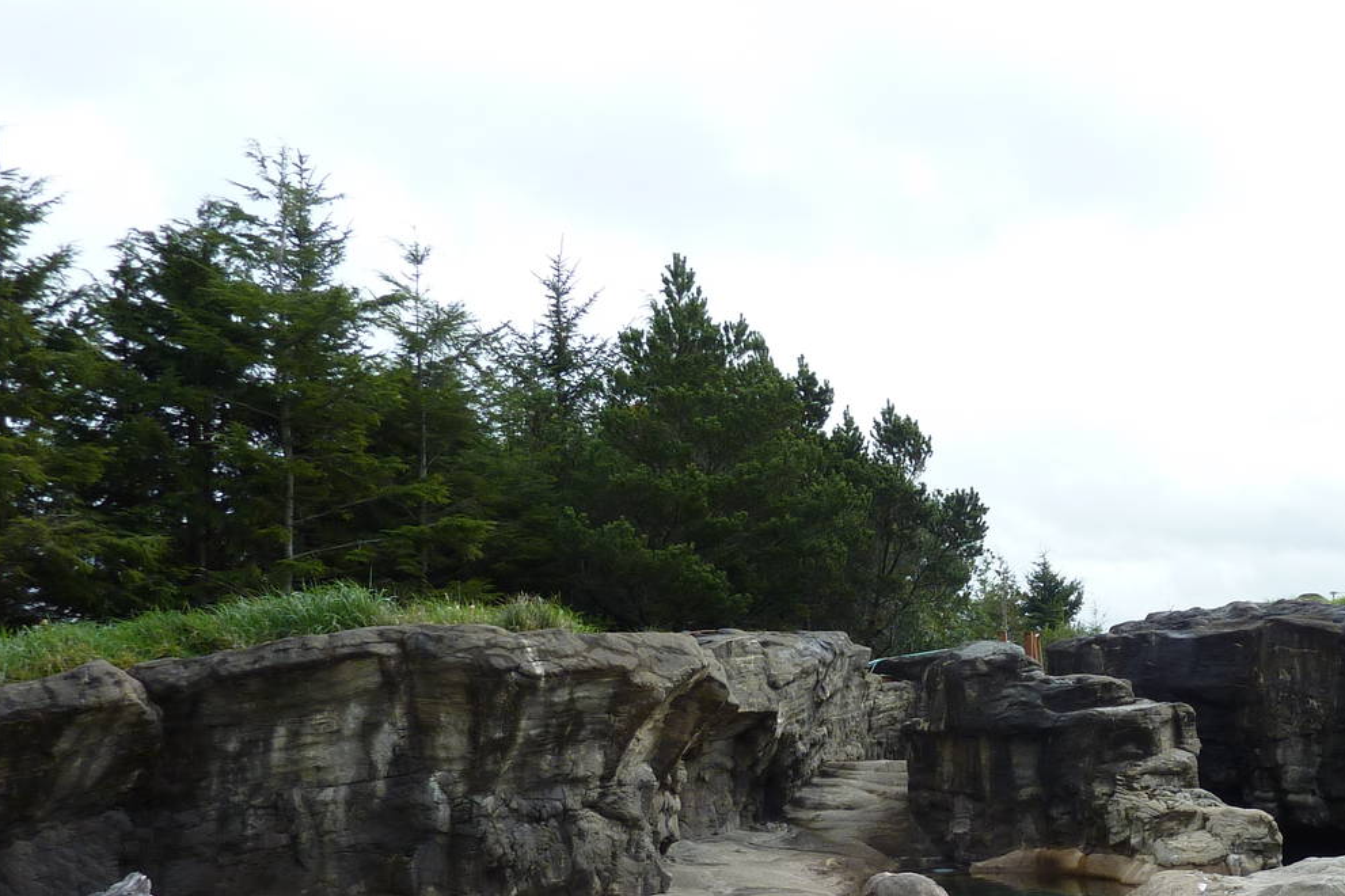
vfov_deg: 31.3
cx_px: 1007
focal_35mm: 42
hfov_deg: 44.9
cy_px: 680
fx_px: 1569
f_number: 3.3
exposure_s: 1/500
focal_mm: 4.1
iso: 100
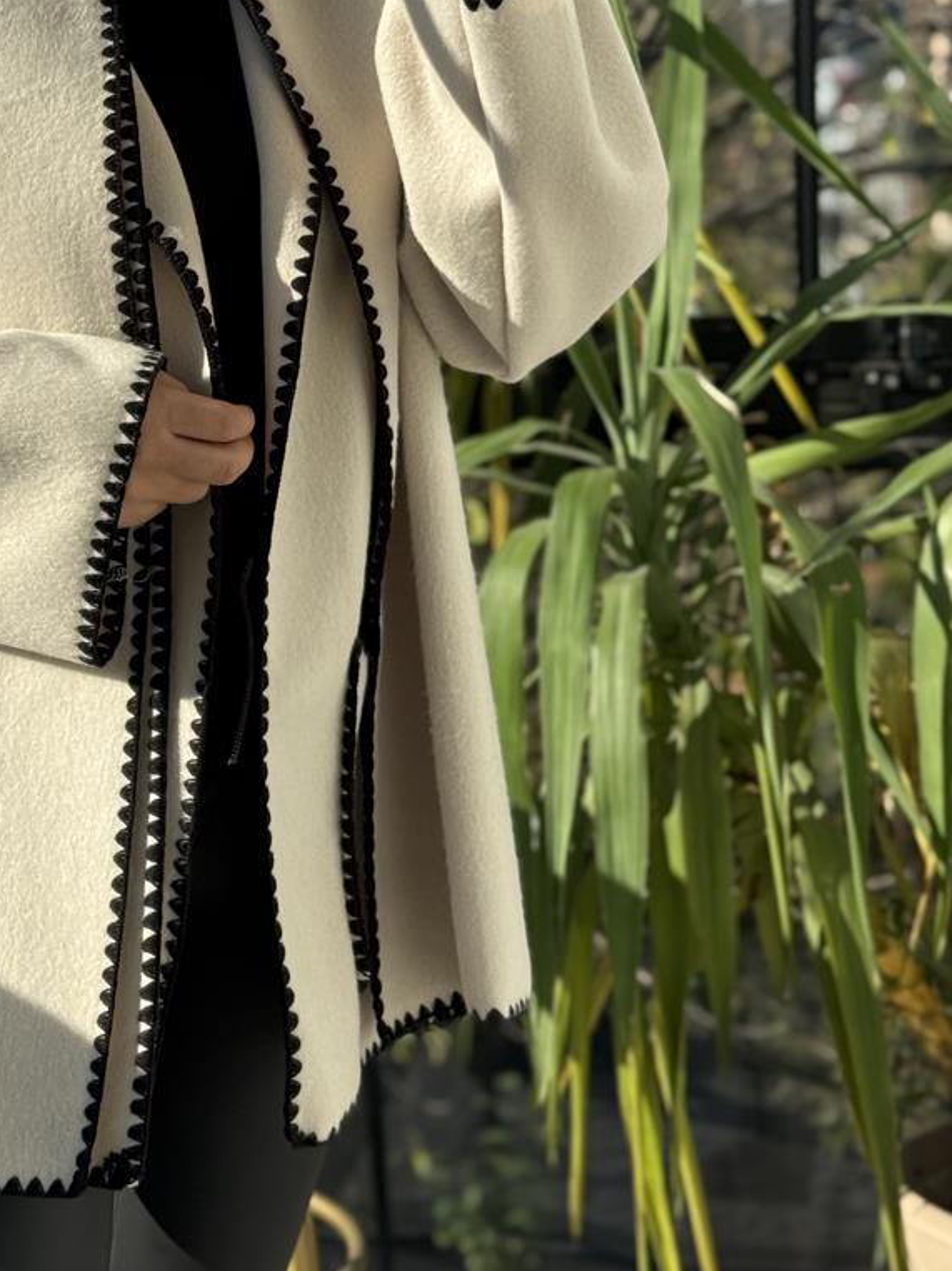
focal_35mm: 84
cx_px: 185
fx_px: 3082
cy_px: 306
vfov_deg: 23.0
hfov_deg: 17.4
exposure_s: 1/1678
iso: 80
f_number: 1.78
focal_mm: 6.76
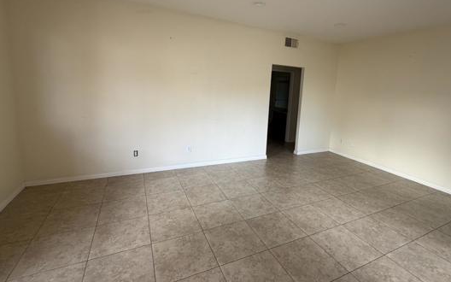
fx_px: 221
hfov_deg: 90.9
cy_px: 118
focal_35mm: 18
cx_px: 245
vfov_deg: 64.6
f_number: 2.2
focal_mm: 2.22
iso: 160
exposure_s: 1/121
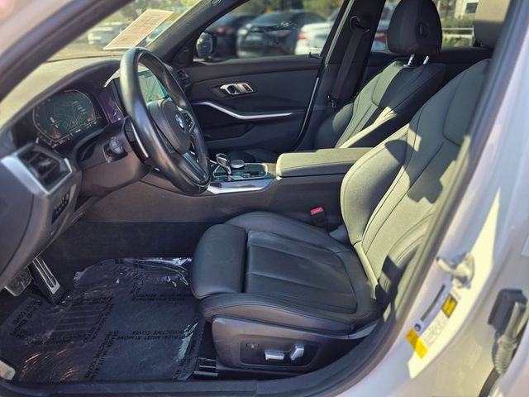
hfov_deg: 73.9
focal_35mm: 23
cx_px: 264
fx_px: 351
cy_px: 198
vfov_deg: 58.9
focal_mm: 6.3
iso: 50
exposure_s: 1/180
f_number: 1.7
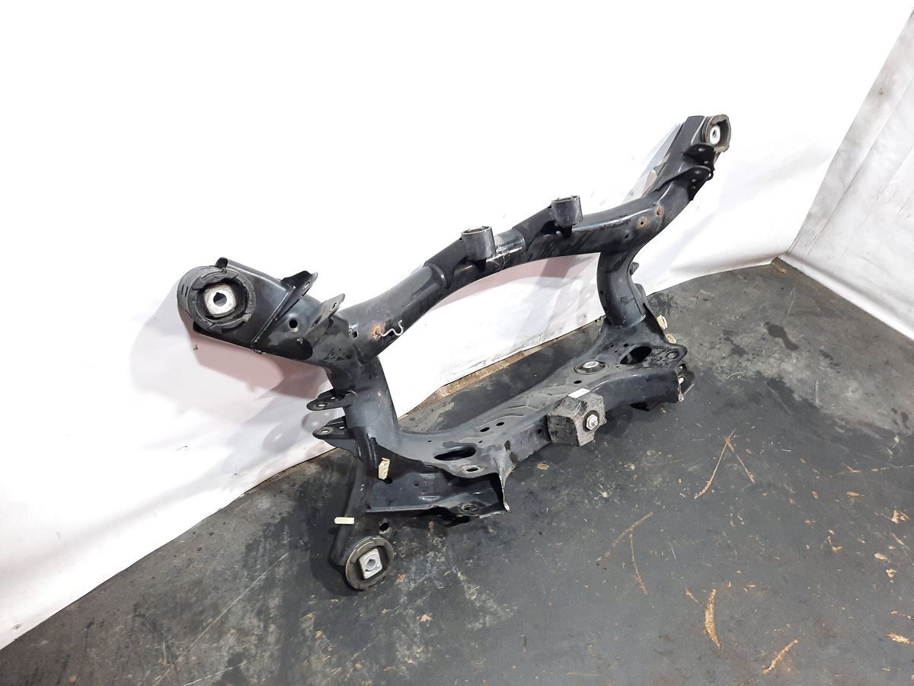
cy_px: 343
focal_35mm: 25
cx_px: 457
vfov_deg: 54.9
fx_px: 660
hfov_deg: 69.4
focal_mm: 4.6
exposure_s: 1/33
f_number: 2
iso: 250
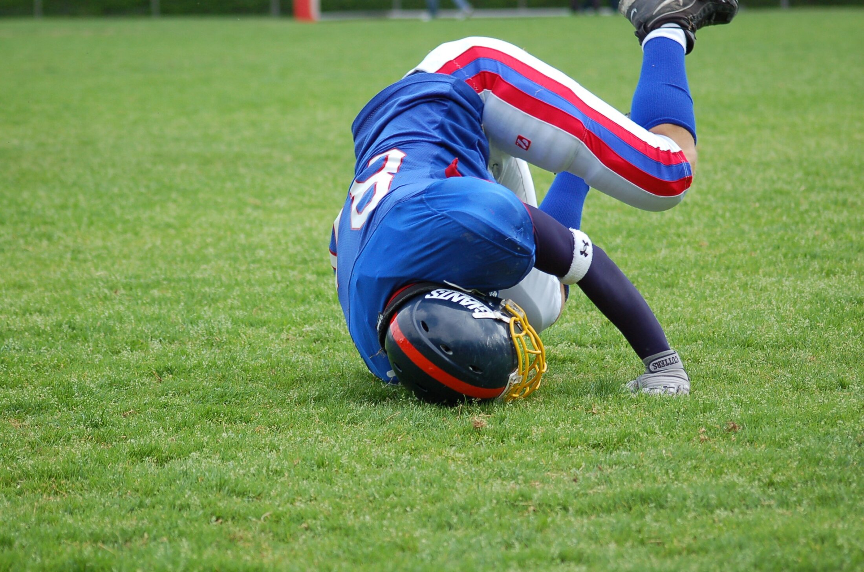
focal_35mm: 150
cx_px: 432
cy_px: 286
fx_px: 3593
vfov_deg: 9.1
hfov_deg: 13.7
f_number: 4.2
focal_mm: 100
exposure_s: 1/1000
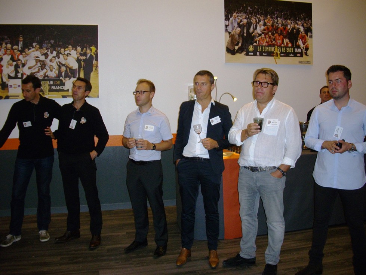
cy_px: 138
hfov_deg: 50.1
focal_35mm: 37
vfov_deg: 38.7
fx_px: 391
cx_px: 183
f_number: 2.8
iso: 200
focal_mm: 6.2
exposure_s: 1/50
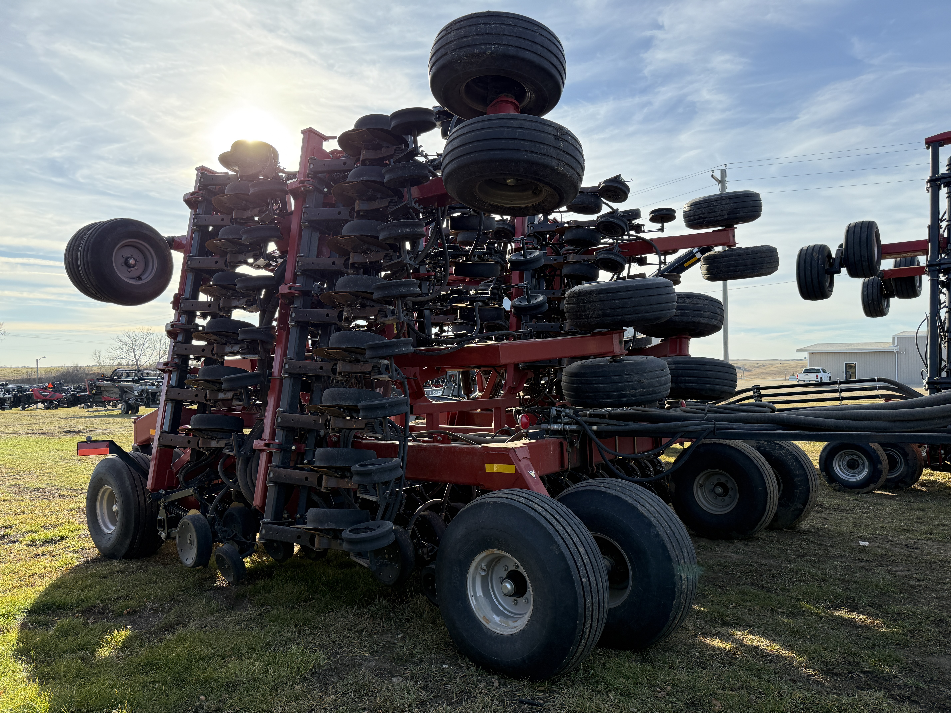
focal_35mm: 24
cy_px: 356
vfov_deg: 56.8
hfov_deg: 71.6
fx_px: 659
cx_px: 476
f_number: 1.78
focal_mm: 6.76
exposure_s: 1/2299
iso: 100
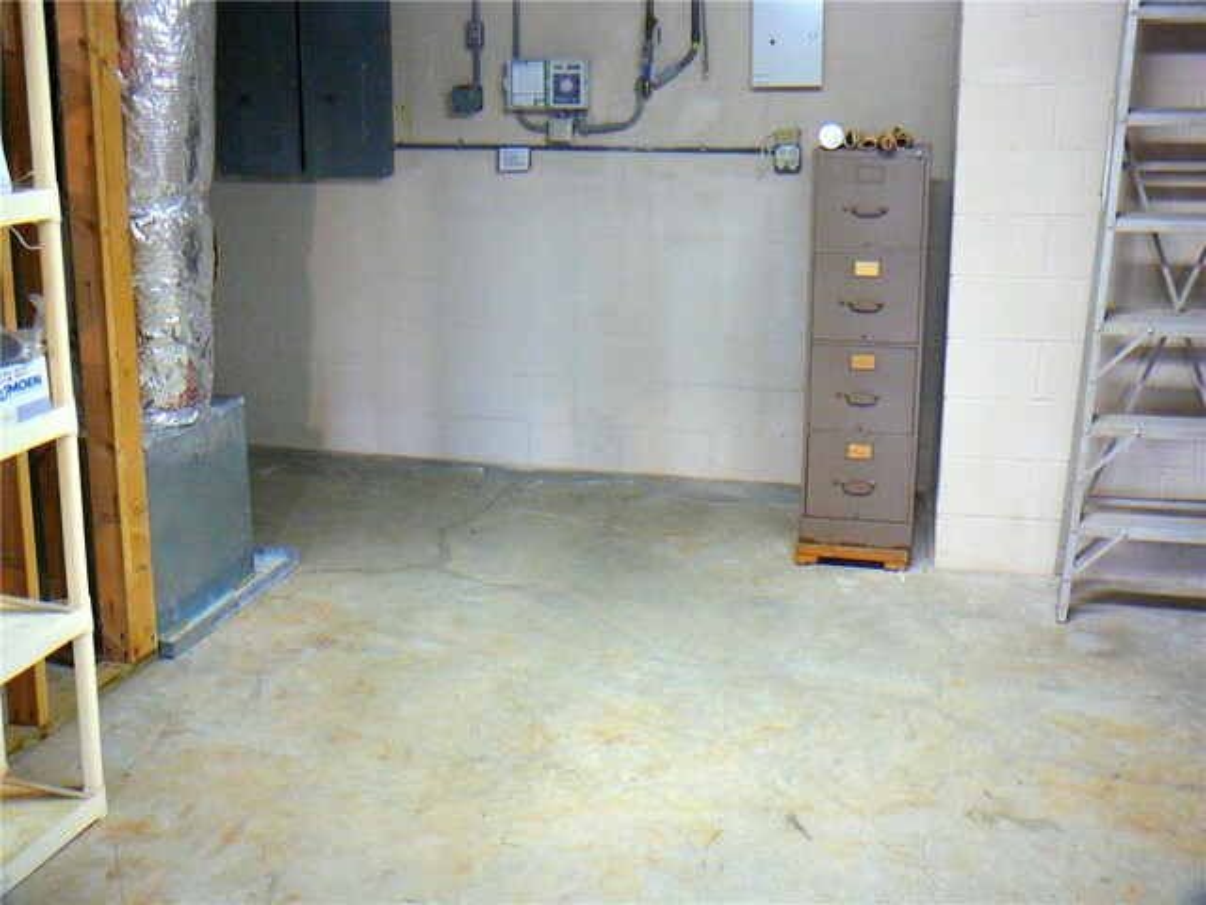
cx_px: 603
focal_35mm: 35
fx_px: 1219
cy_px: 452
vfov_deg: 40.7
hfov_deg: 52.6
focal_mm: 5.2
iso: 200
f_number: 2.8
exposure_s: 1/8
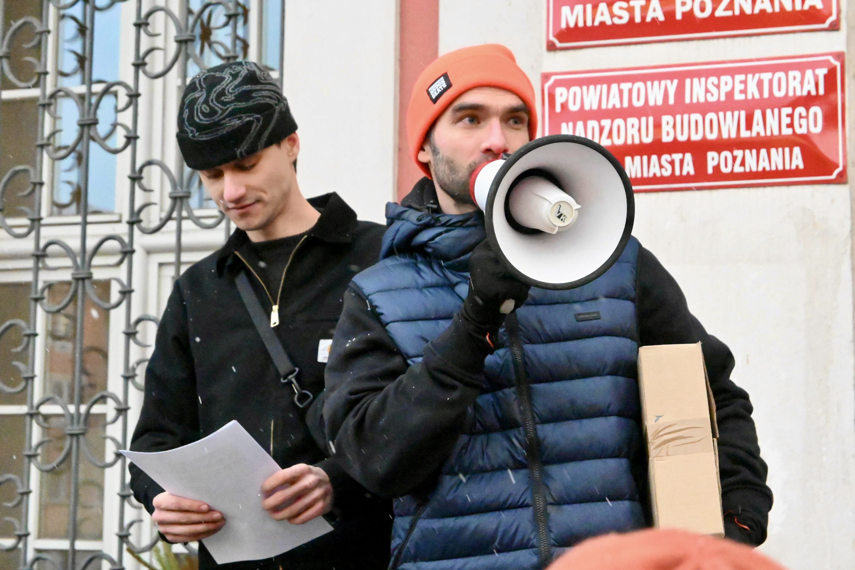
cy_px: 285
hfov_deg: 27.0
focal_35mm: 75
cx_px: 428
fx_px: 1781
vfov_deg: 18.2
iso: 25600
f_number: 6.3
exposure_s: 1/320
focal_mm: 50
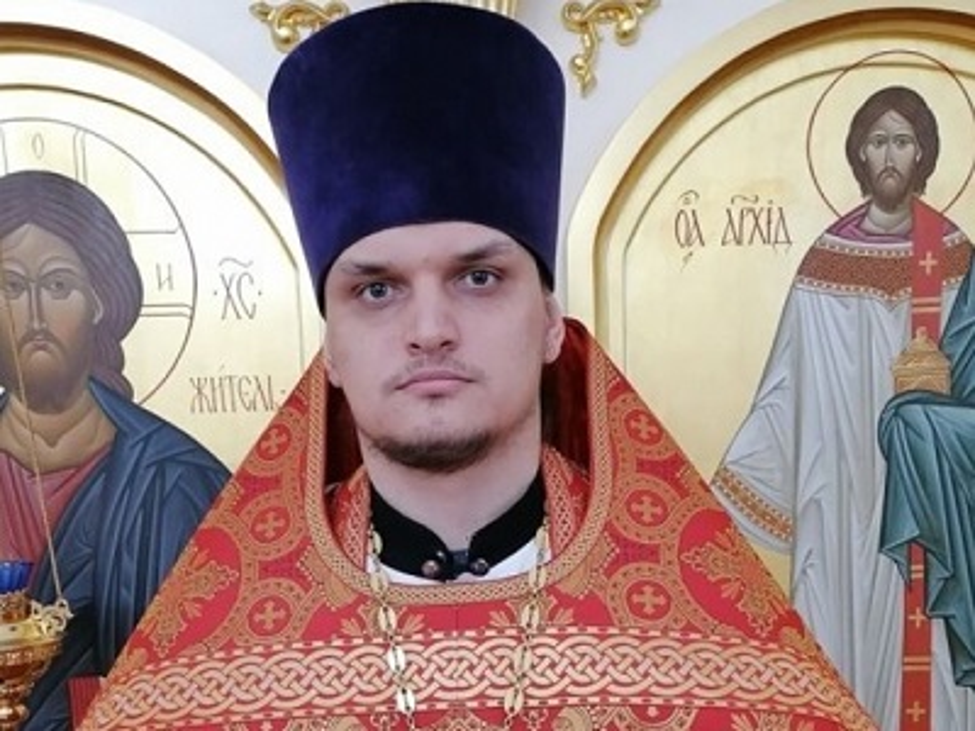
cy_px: 366
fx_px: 817
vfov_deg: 48.2
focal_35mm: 29
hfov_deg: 61.7
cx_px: 488
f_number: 2.2
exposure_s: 1/33
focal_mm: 4.15
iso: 64
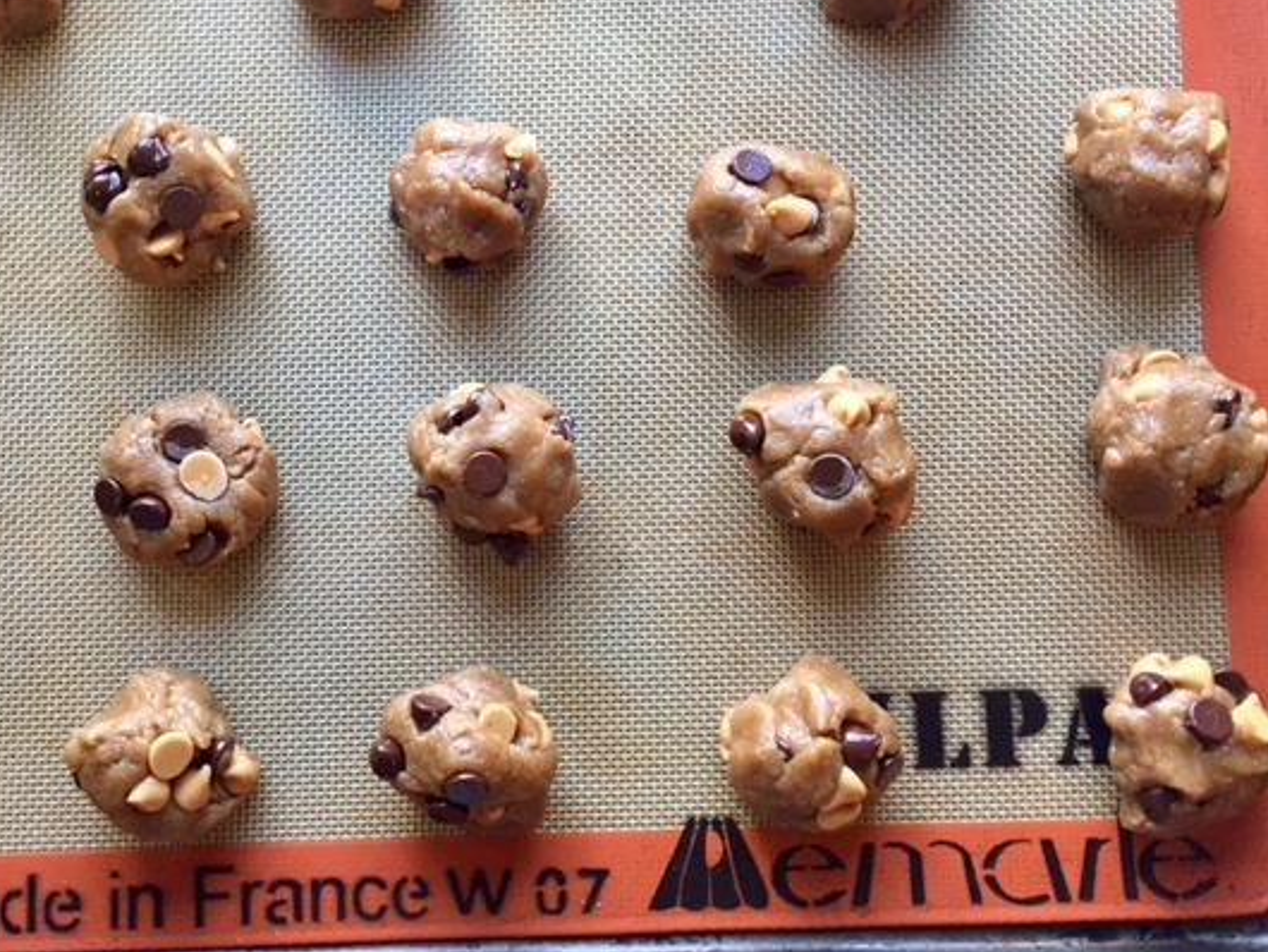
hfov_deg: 52.2
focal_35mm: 35
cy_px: 383
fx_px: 1283
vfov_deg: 40.6
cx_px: 505
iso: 125
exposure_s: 1/30
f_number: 2.2
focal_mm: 4.15
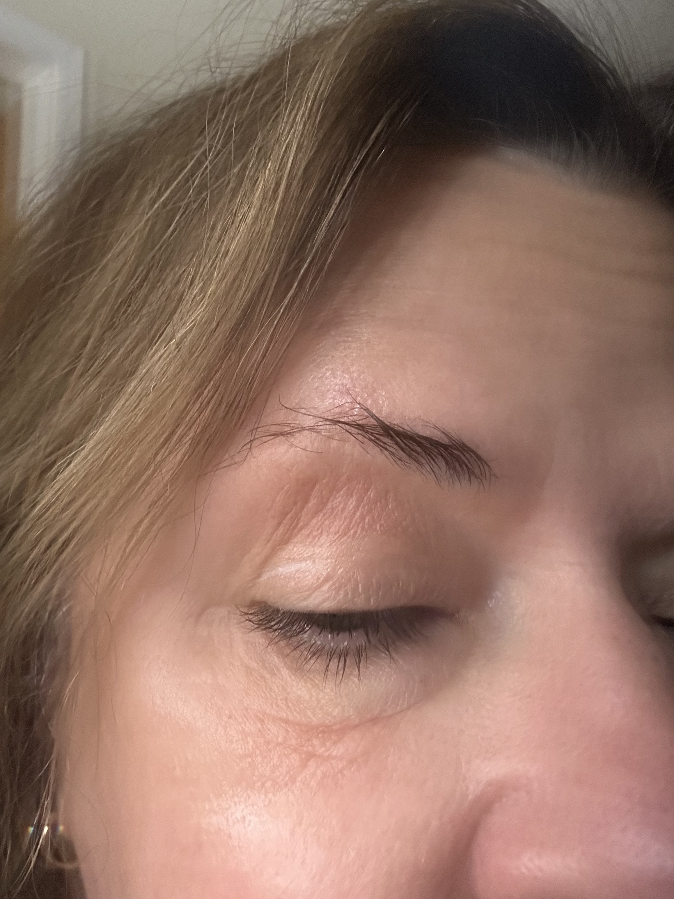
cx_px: 337
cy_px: 450
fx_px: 779
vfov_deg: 60.0
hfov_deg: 46.8
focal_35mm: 30
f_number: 1.9
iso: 640
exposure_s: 1/30
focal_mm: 2.69
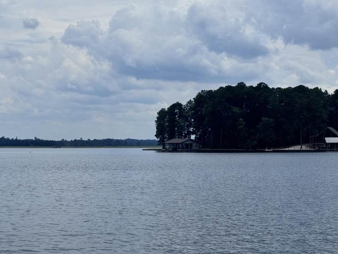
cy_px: 157
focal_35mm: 74
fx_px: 723
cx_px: 108
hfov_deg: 26.2
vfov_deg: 19.9
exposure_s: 1/10526
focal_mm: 6.76
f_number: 1.78
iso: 64
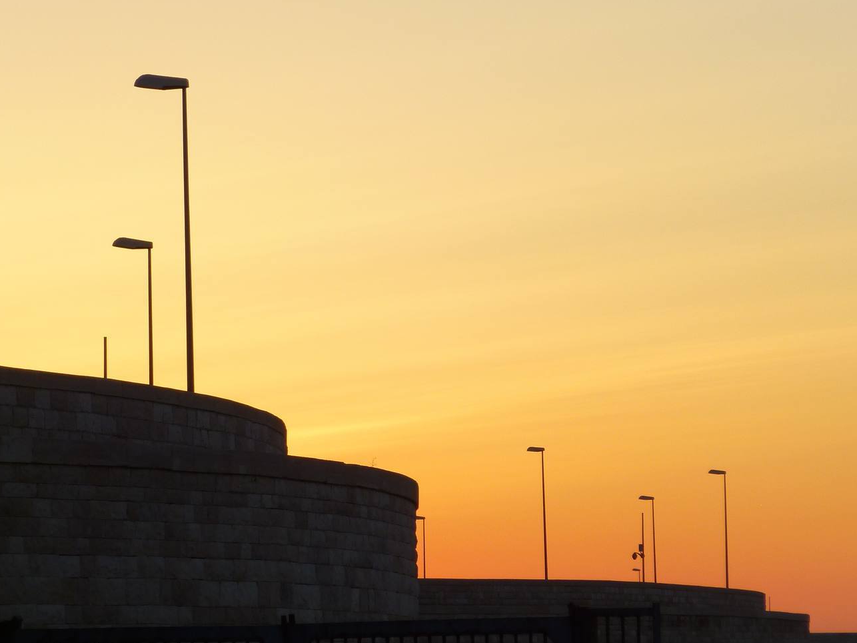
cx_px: 410
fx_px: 4928
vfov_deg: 7.5
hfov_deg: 9.9
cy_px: 365
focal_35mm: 199
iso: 100
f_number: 5.8
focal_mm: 28.6
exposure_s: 1/125
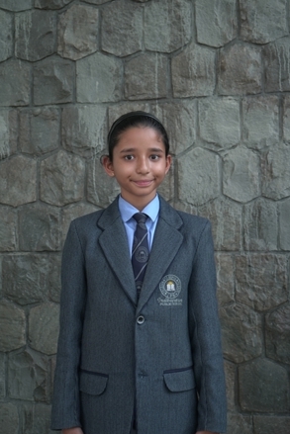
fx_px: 592
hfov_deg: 27.5
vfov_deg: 40.3
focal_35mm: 49
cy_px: 216
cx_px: 144
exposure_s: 1/125
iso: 250
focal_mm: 48
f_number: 7.1
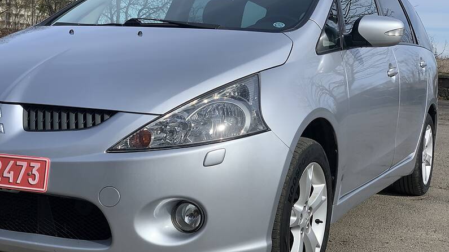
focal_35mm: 57
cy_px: 112
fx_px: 679
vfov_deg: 21.1
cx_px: 225
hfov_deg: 36.6
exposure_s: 1/1295
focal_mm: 6
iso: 16
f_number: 2.4
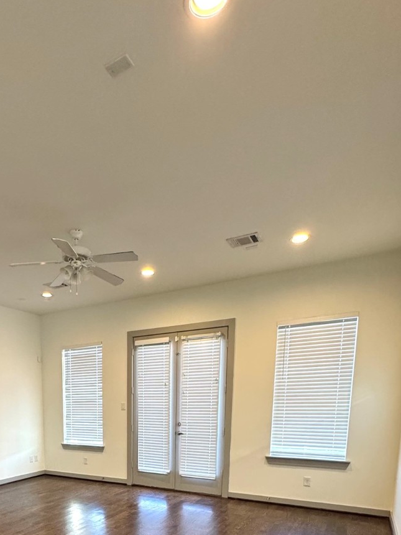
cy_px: 460
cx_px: 103
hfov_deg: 52.6
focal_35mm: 25
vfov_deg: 60.9
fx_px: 386
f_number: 2.2
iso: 320
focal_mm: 2.22
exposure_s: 1/120
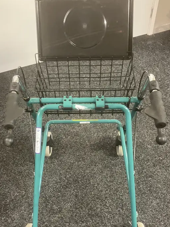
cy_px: 137
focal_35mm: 42
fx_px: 275
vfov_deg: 44.6
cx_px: 82
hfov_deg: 34.3
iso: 400
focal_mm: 3.99
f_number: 1.8
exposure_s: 1/33
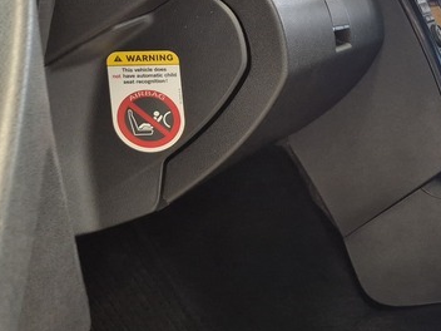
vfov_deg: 21.9
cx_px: 611
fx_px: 854
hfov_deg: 24.3
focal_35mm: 67
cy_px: 135
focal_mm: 5.4
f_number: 1.8
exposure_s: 1/180
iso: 200
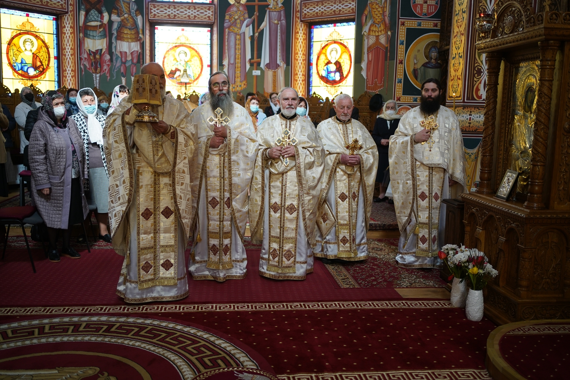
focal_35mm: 35
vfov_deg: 37.9
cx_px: 285
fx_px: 554
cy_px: 190
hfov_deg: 54.4
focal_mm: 35
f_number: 2
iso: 250
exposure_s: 1/125
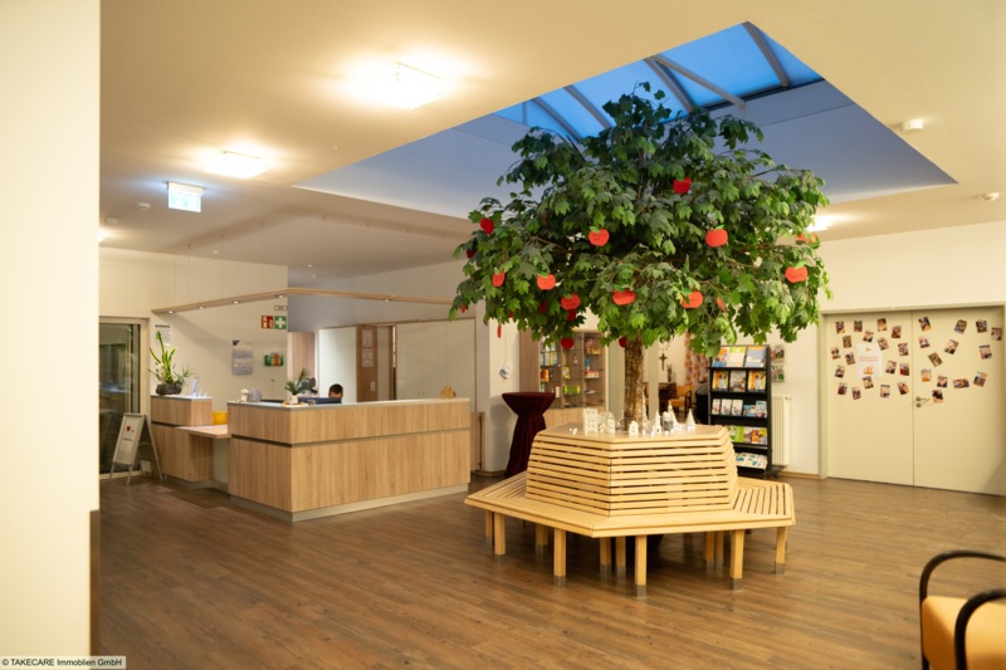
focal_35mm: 24
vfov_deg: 53.1
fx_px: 670
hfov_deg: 73.8
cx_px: 503
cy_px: 335
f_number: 1.8
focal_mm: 24
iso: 800
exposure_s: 1/250
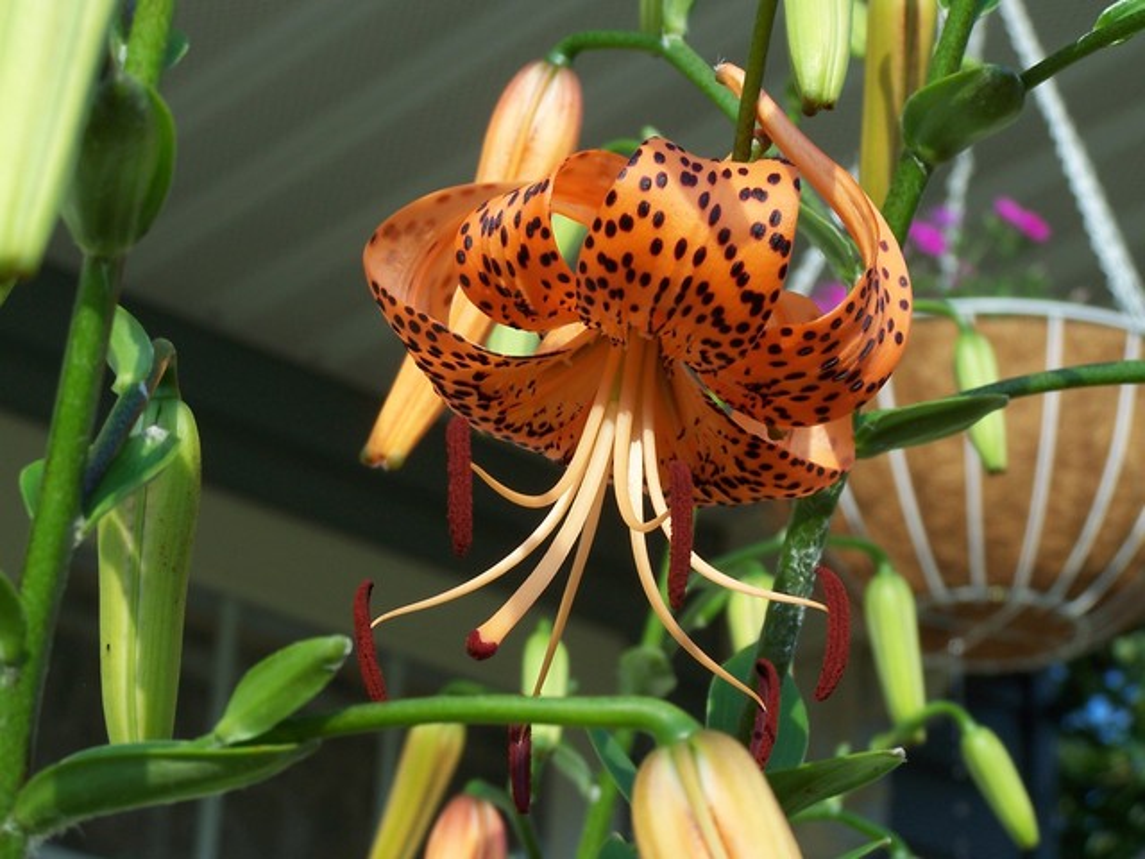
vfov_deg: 14.1
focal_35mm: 105
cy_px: 430
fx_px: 3473
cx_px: 572
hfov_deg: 18.7
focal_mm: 17.5
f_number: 4.5
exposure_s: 1/350
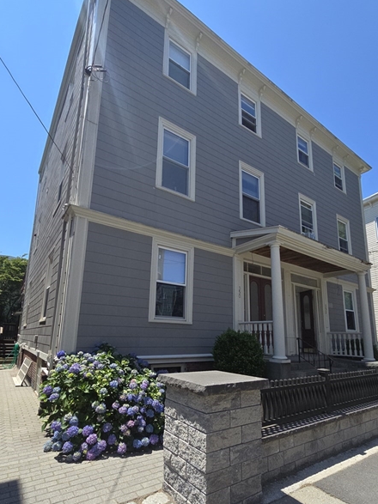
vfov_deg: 90.5
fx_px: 248
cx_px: 185
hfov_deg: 74.7
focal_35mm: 17
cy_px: 286
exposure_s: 1/1580
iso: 50
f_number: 2.2
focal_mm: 2.2
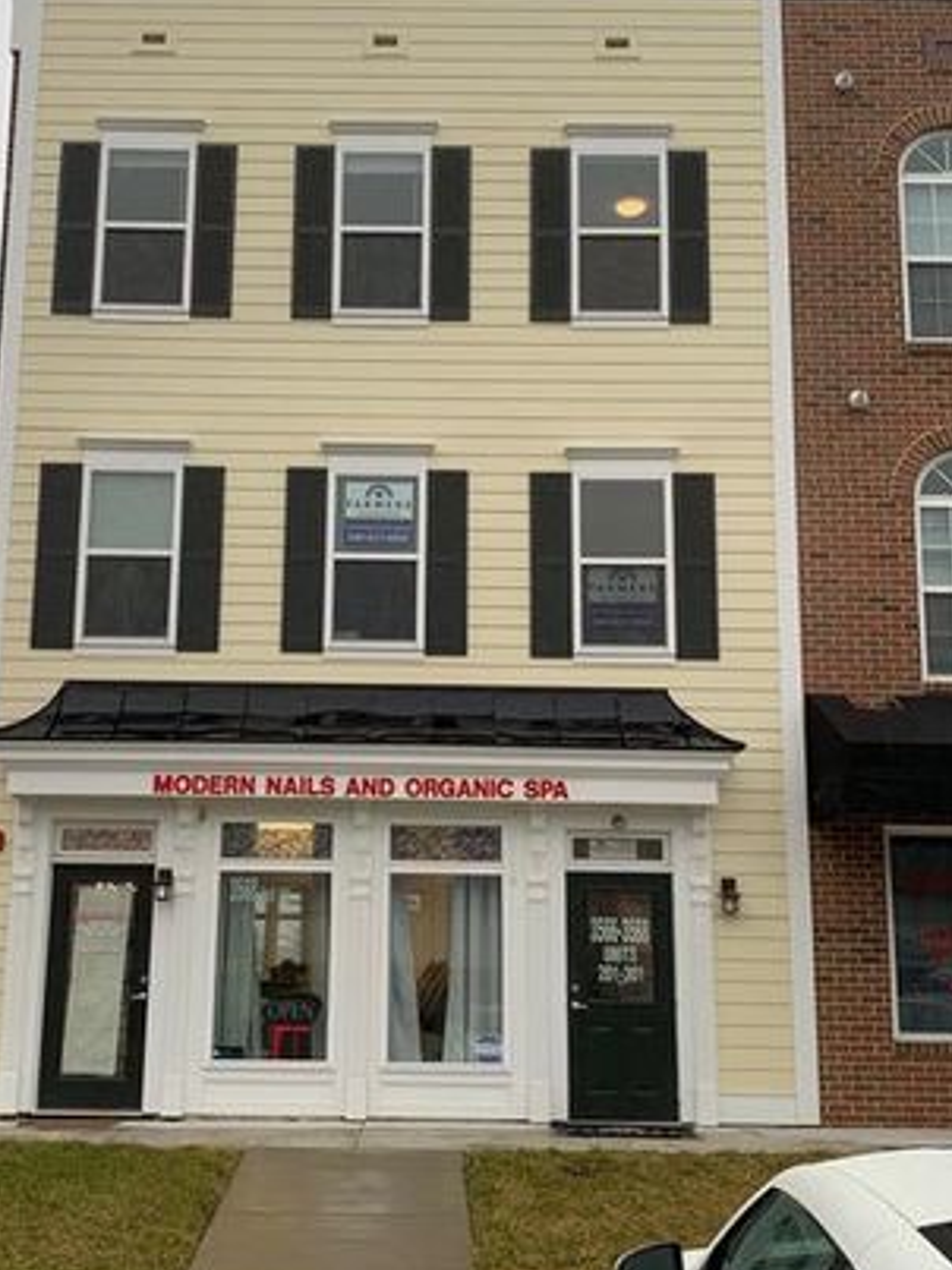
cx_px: 397
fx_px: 1578
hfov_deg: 33.5
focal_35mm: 43
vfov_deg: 43.9
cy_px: 641
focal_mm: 4.25
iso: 25
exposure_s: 1/267
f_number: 1.8
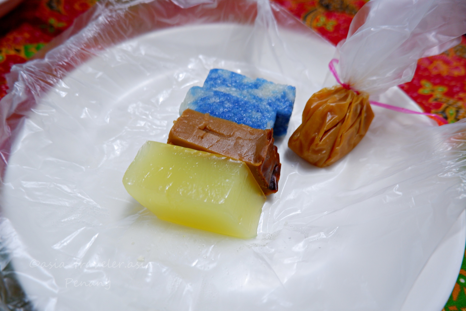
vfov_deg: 55.1
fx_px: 298
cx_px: 233
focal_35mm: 23
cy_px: 156
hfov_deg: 76.1
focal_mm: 15
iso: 320
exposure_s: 1/34
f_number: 3.5
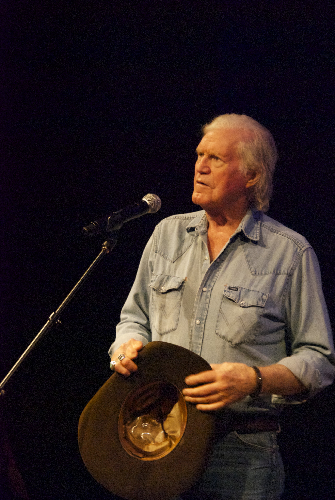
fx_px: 3235
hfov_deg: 5.9
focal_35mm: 232
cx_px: 168
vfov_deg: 8.8
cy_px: 250
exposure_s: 1/50
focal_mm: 155
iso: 3200
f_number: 5.6
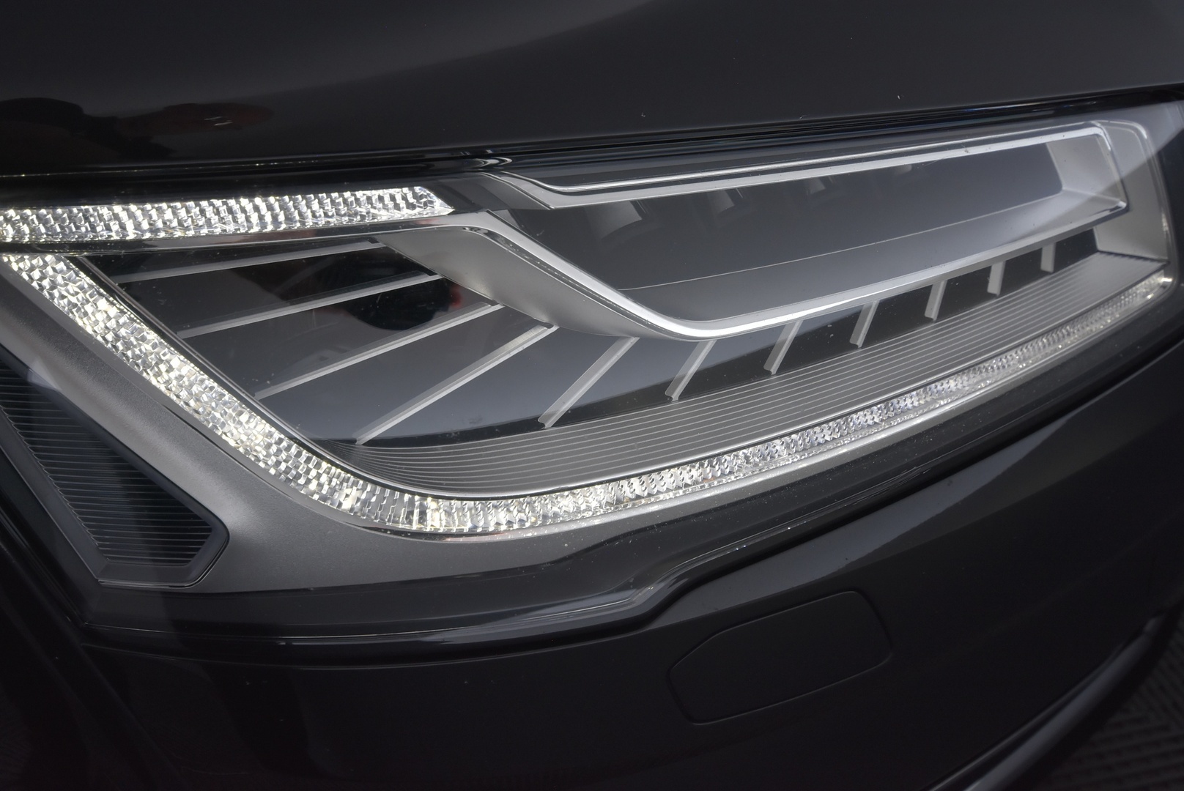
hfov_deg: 61.9
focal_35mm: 30
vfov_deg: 43.7
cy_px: 396
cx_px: 592
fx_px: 987
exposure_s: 1/80
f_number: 5.6
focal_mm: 20
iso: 800
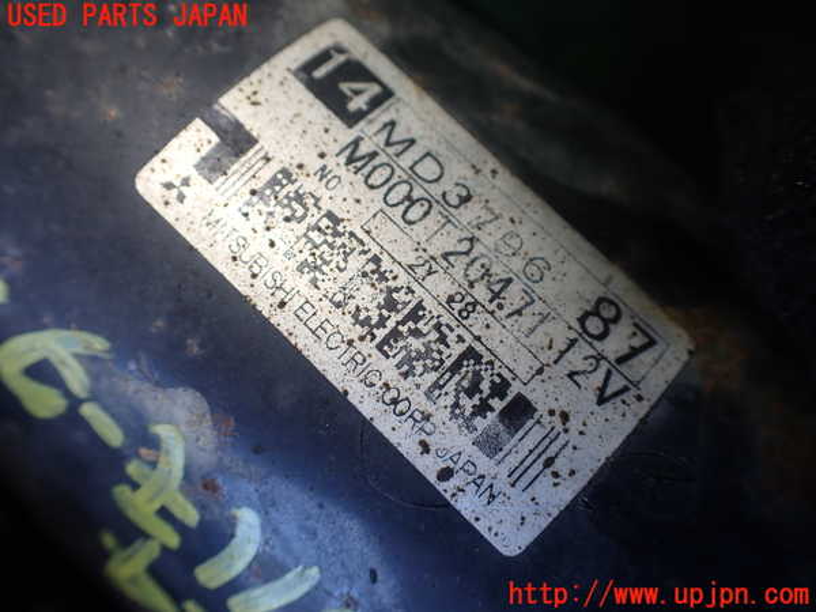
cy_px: 306
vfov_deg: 46.8
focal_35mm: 30
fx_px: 707
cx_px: 408
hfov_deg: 60.0
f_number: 2.3
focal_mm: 5.4
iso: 100
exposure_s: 1/125
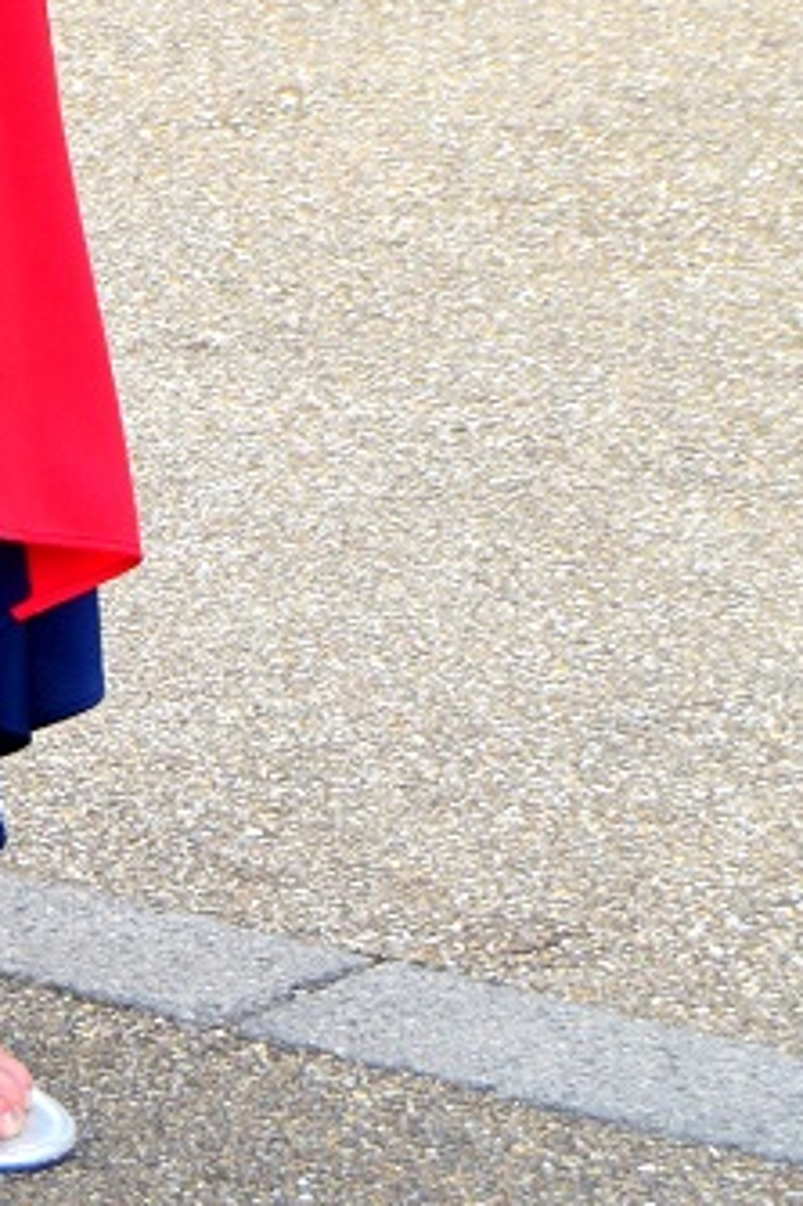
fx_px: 11253
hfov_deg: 4.0
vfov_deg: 6.0
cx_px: -990
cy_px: -925
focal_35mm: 336
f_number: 9
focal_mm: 50
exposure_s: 1/320
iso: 200
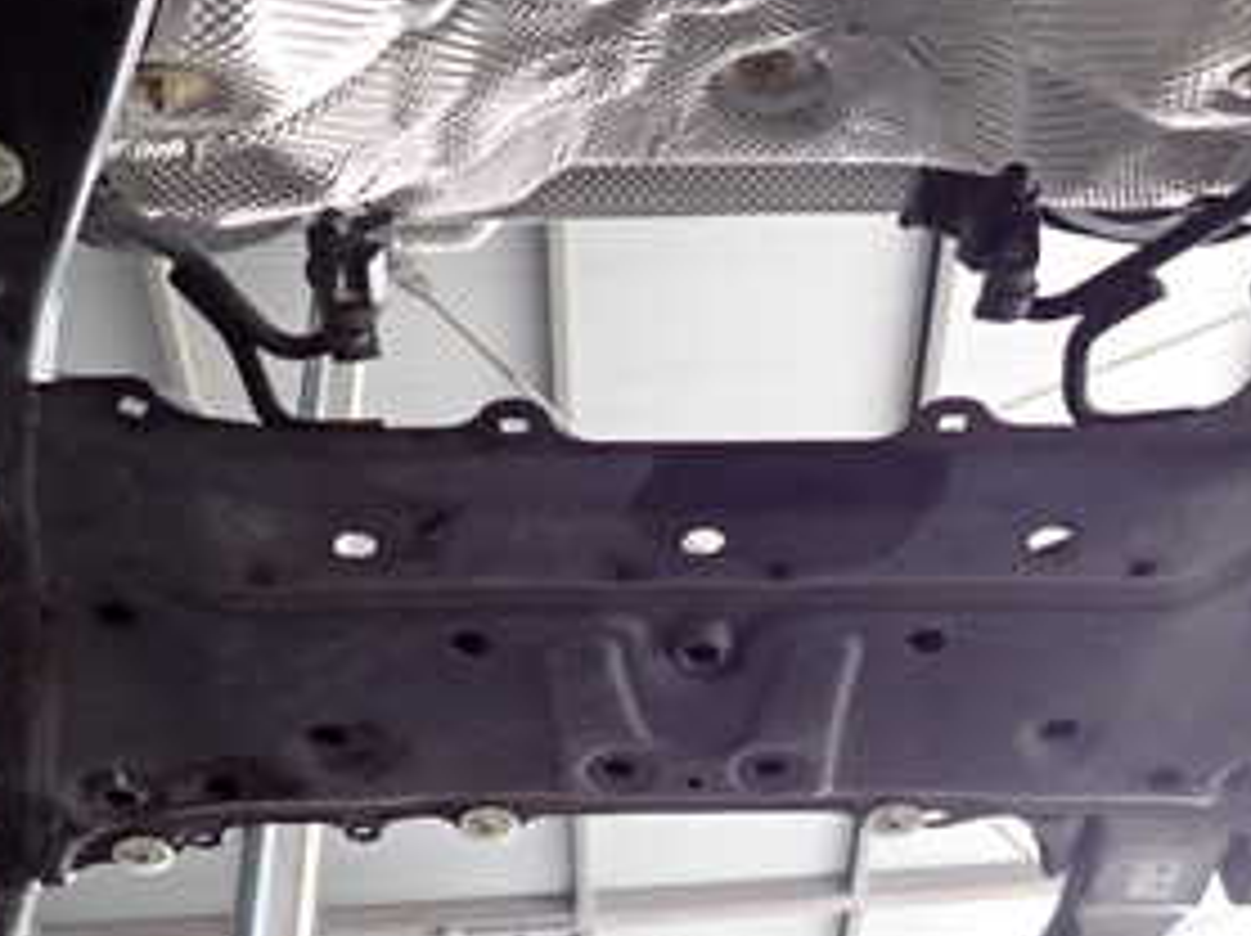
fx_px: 1950
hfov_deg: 35.6
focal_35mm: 54
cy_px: 364
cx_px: 634
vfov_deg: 26.9
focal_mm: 4.5
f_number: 2
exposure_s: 1/125
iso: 640
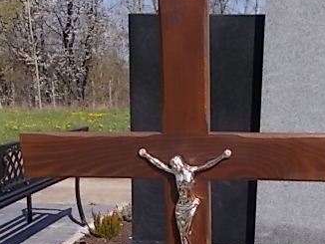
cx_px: 206
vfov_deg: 27.8
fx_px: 479
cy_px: 208
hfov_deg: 37.2
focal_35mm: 51
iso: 80
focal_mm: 4.6
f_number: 8
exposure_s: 1/200
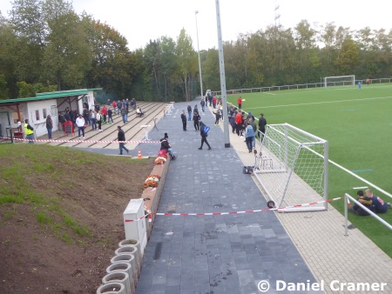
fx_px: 397
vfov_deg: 40.7
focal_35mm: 35
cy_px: 147
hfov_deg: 52.6
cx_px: 196
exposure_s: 1/60
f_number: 3.7
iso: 320
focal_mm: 6.3
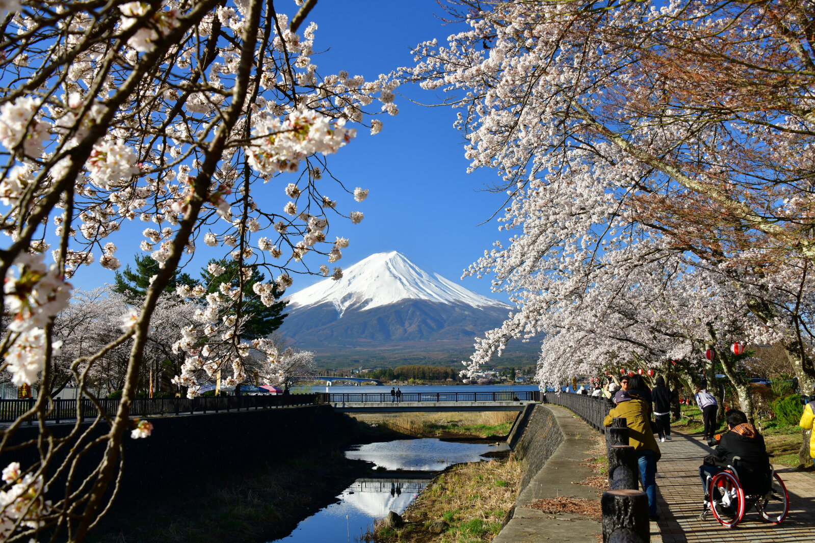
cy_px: 272
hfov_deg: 54.4
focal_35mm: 35
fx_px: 792
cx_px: 408
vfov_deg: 37.9
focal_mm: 35
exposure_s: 1/125
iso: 200
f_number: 11
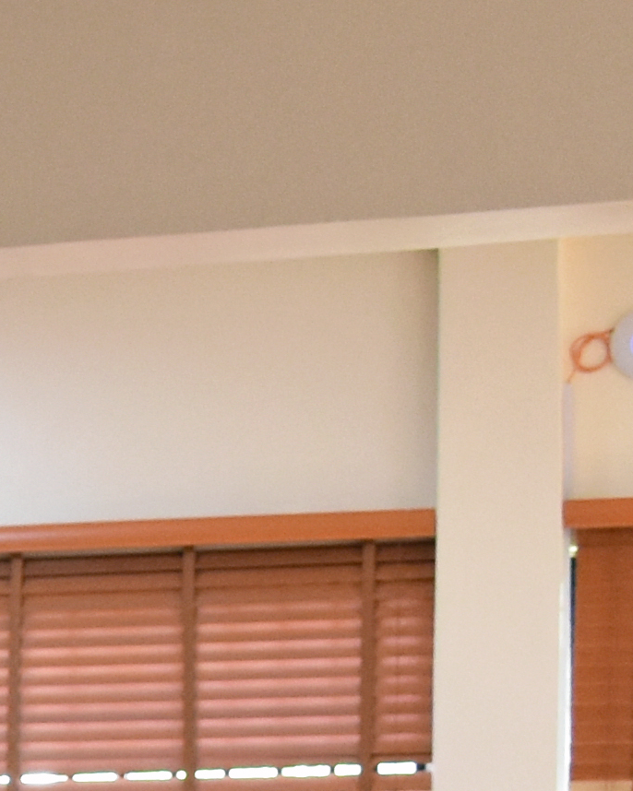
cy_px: 1340
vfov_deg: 9.4
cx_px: -1571
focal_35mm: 197
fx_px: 4615
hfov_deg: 6.7
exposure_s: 1/60
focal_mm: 20
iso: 900
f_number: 3.5
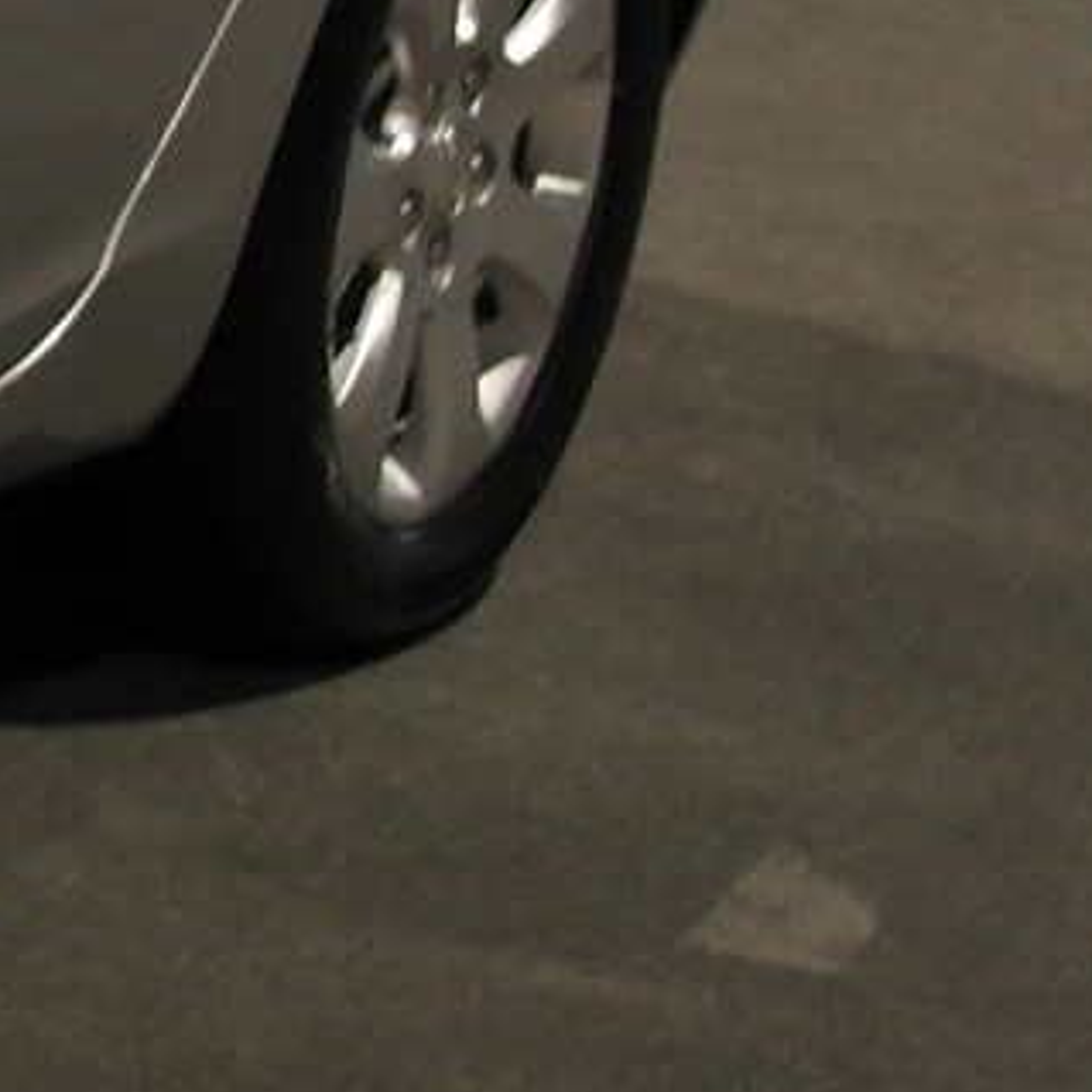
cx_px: -2468
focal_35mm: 200
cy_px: 276
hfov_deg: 7.4
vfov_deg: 8.7
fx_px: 7138
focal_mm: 20
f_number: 3.5
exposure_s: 1/60
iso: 400
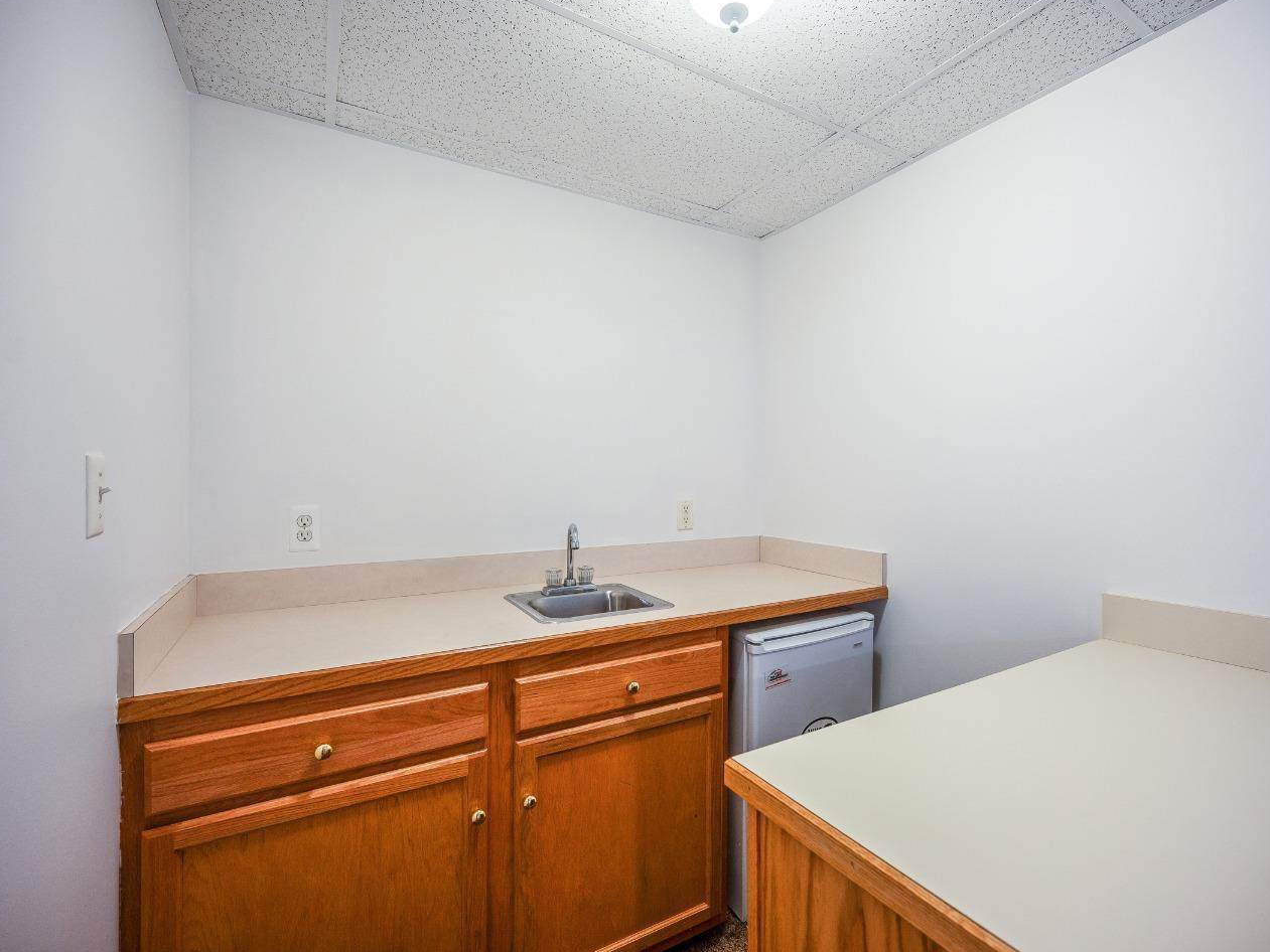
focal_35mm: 16
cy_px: 472
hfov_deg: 94.3
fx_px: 587
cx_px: 683
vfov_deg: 78.1
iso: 500
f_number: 4
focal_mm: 14
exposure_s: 1/20
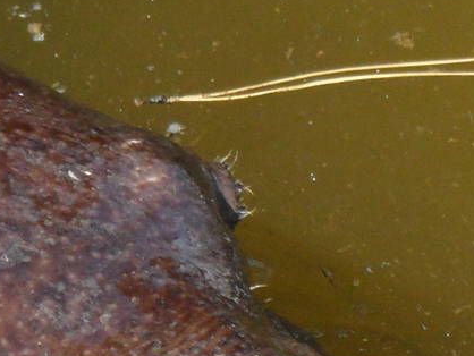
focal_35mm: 803
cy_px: 449
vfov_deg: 1.9
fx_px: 11002
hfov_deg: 2.5
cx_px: -65
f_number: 4.6
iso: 200
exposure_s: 1/350
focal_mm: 34.8
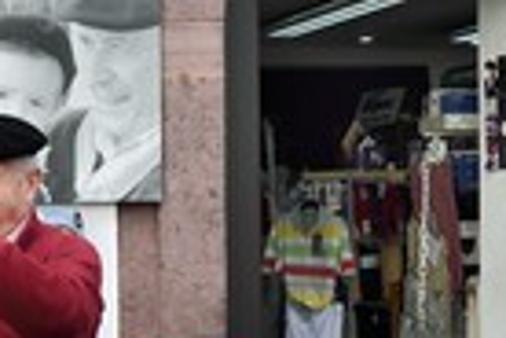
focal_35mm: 85
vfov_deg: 16.0
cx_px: 95
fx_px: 1195
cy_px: 246
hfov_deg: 23.5
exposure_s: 1/200
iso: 800
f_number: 13
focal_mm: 28
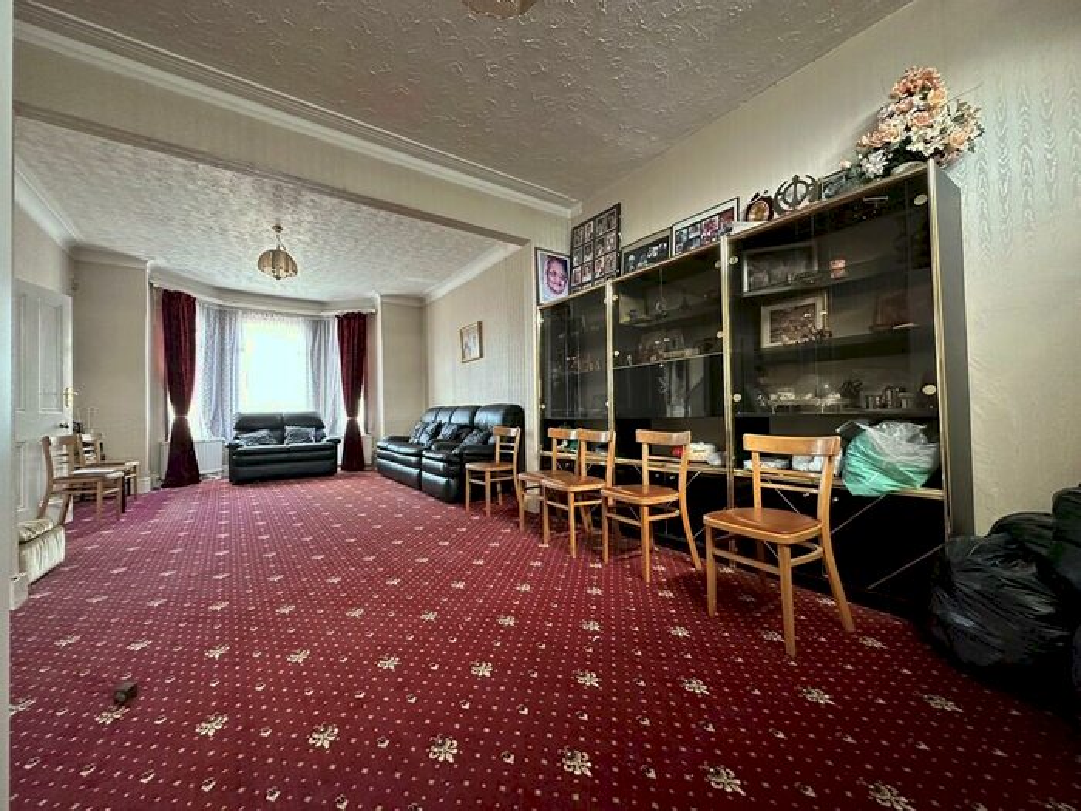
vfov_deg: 85.7
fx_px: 437
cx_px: 540
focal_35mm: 14
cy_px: 406
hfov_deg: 102.1
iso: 400
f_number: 2.2
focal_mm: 2.22
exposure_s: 1/60
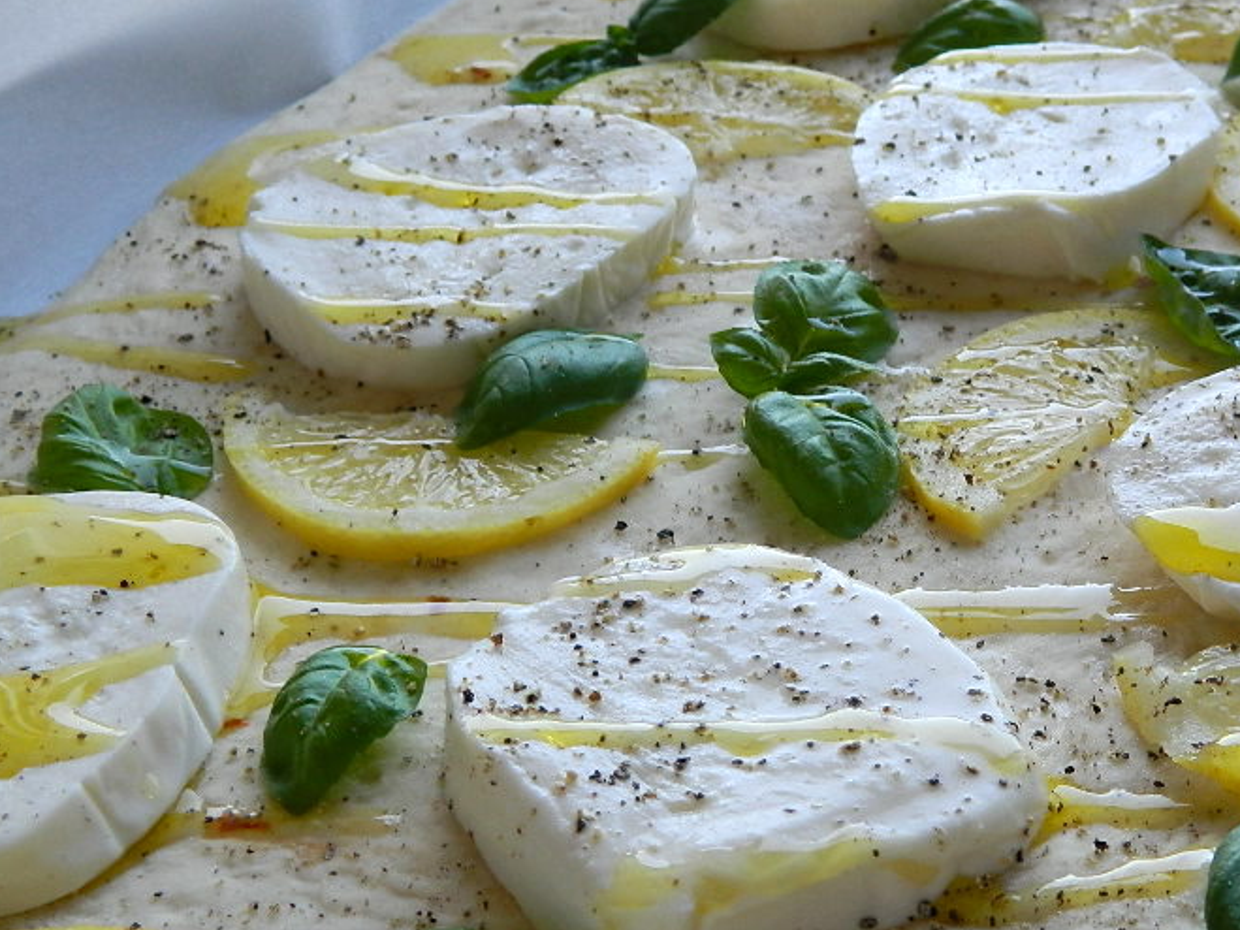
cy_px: 557
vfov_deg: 20.1
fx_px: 2614
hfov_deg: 26.4
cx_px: 898
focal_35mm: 73
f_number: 3.6
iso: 80
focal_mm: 8.4
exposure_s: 1/60
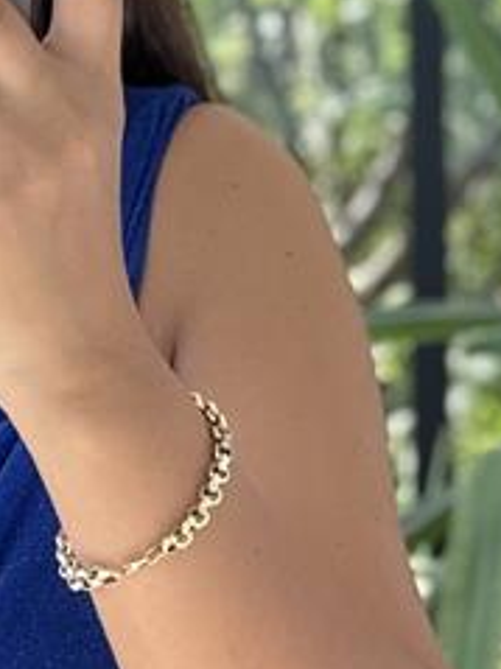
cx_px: -39
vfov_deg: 7.3
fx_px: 5176
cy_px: 976
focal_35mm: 268
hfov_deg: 5.5
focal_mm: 6.76
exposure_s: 1/199
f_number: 1.78
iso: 64
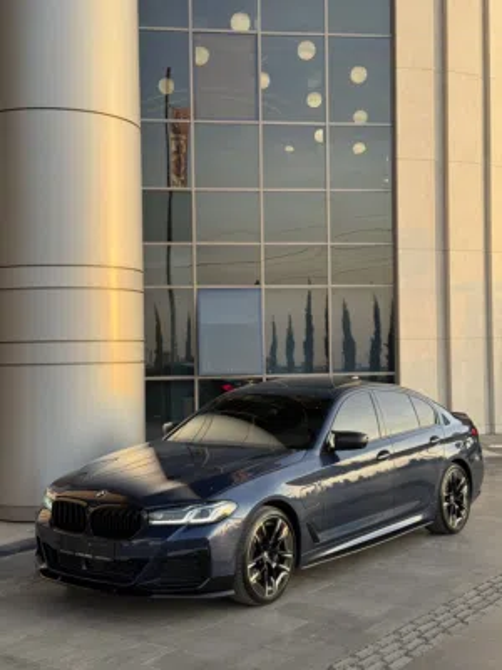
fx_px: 928
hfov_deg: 30.3
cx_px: 251
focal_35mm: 48
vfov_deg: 39.7
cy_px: 335
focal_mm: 6.76
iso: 80
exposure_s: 1/384
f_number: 1.78
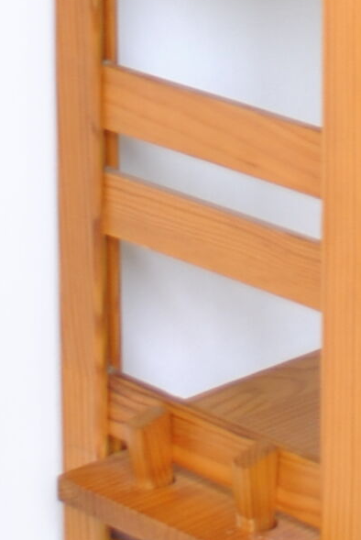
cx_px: 525
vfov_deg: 9.2
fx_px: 3256
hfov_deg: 6.3
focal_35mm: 217
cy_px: -278
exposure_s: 1/40
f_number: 3.8
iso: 100
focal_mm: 22
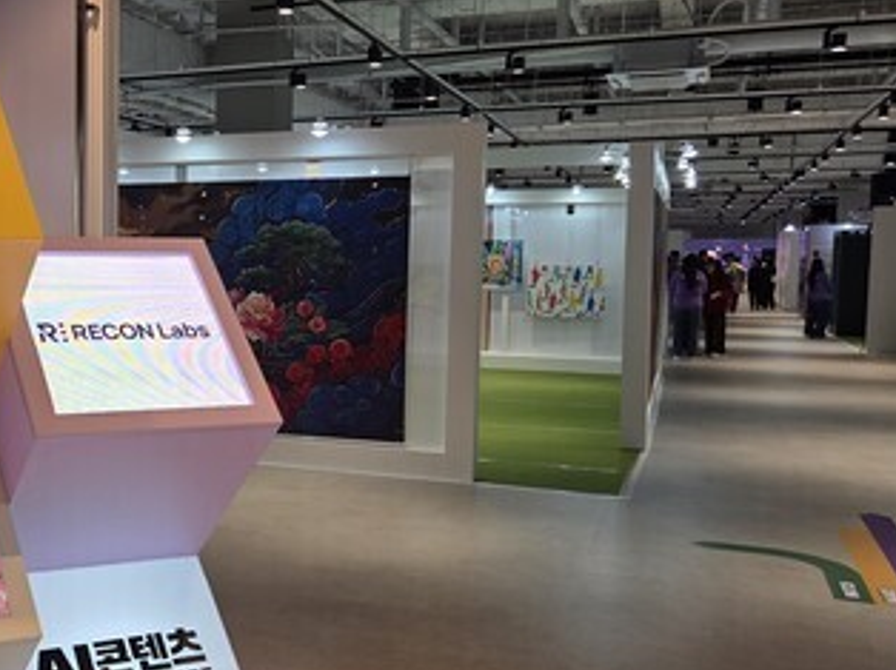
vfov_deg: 32.8
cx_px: 143
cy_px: 373
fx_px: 1138
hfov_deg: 40.6
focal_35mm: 44
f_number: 1.8
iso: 50
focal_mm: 5.4
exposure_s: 1/120
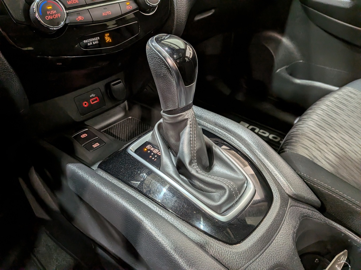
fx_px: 250
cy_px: 135
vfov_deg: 56.8
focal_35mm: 24
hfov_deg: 71.6
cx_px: 180
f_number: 1.7
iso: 65
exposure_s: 1/100
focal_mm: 4.53
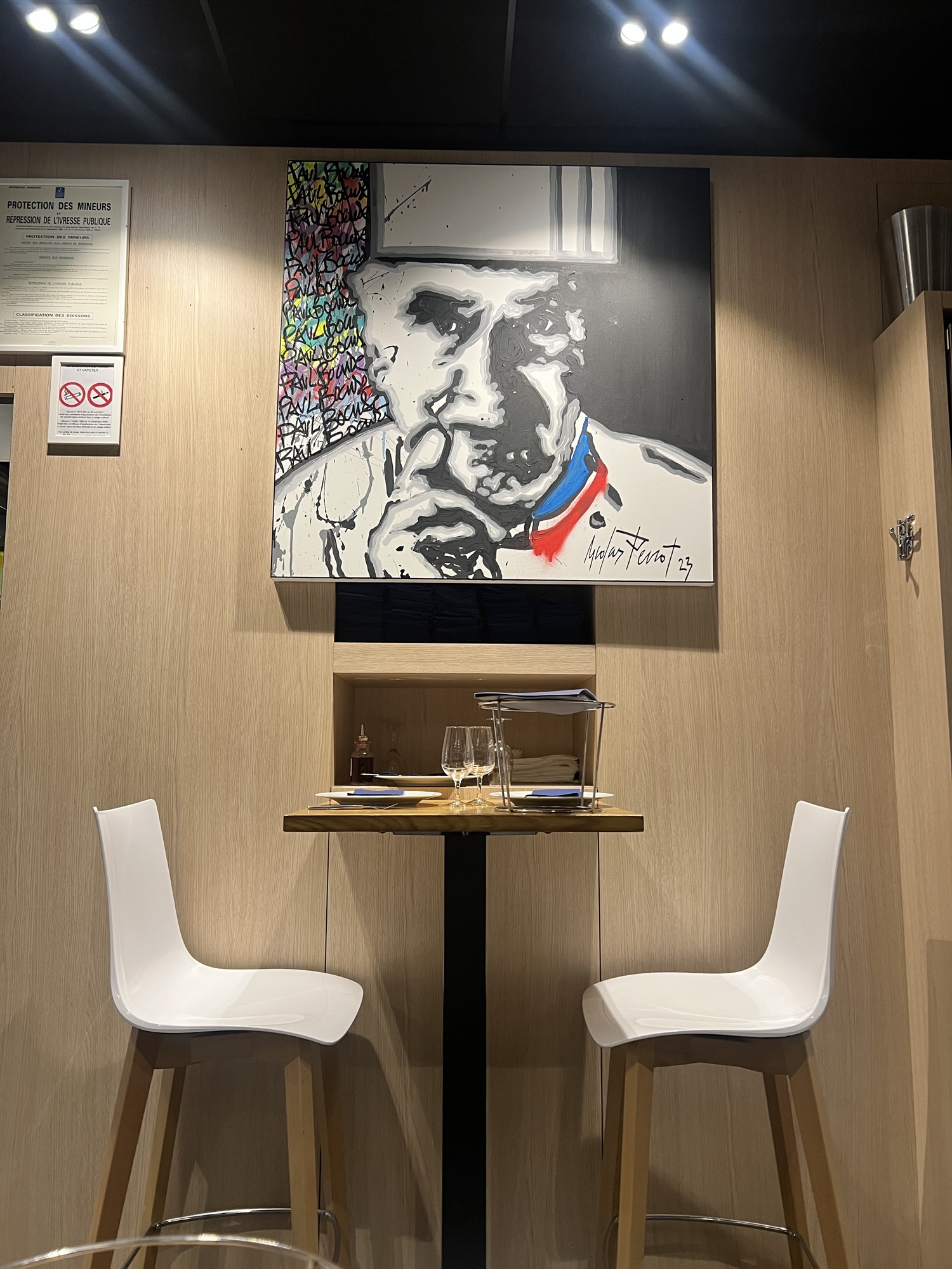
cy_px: 634
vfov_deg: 67.3
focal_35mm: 26
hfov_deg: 53.1
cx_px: 476
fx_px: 953
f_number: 1.5
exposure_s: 1/50
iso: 64
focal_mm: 5.7
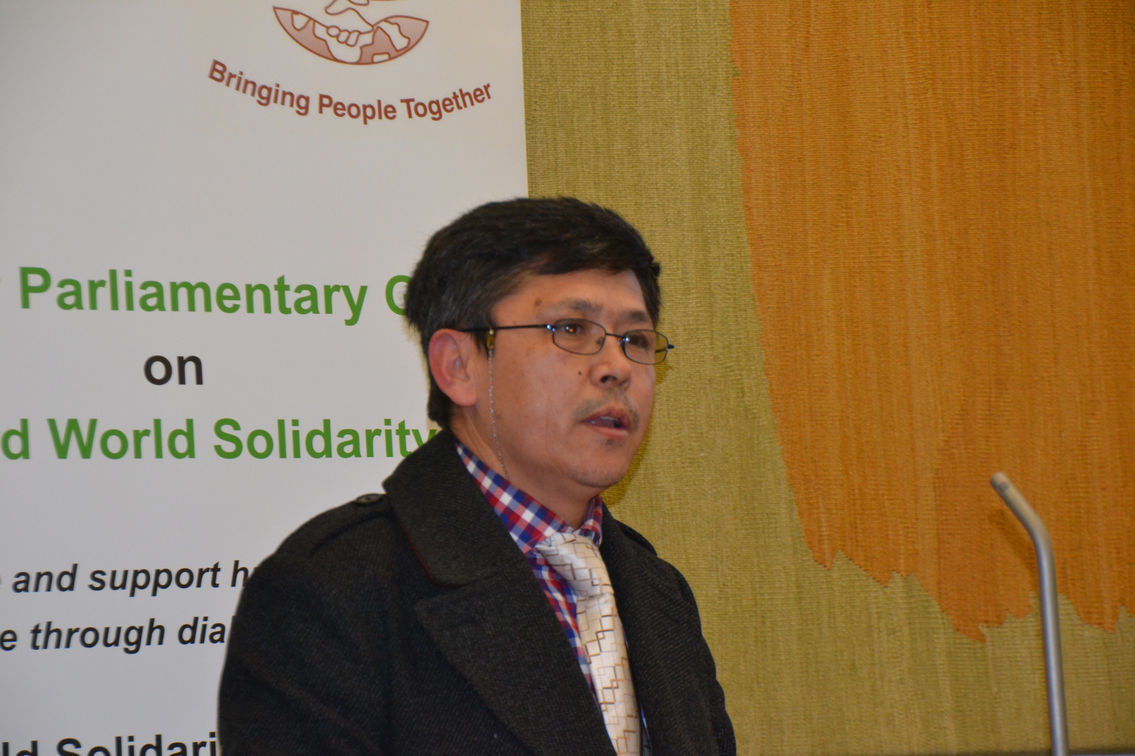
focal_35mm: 82
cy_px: 378
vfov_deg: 16.6
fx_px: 2601
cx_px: 568
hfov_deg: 24.6
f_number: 4.8
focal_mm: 55
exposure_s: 1/60
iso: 1100
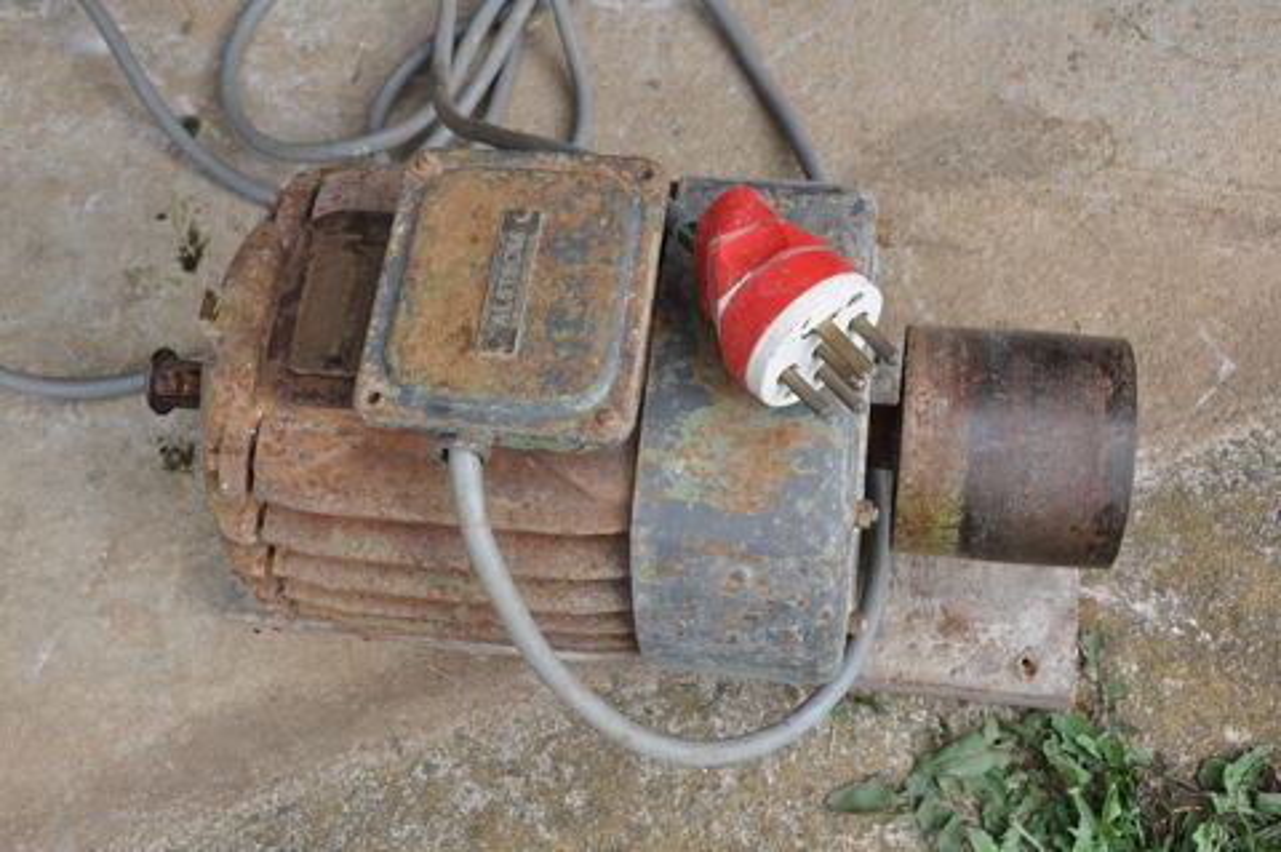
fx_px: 1493
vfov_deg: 31.8
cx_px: 640
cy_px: 426
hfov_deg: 46.4
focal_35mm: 42
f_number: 8
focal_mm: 28
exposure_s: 1/250
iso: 400
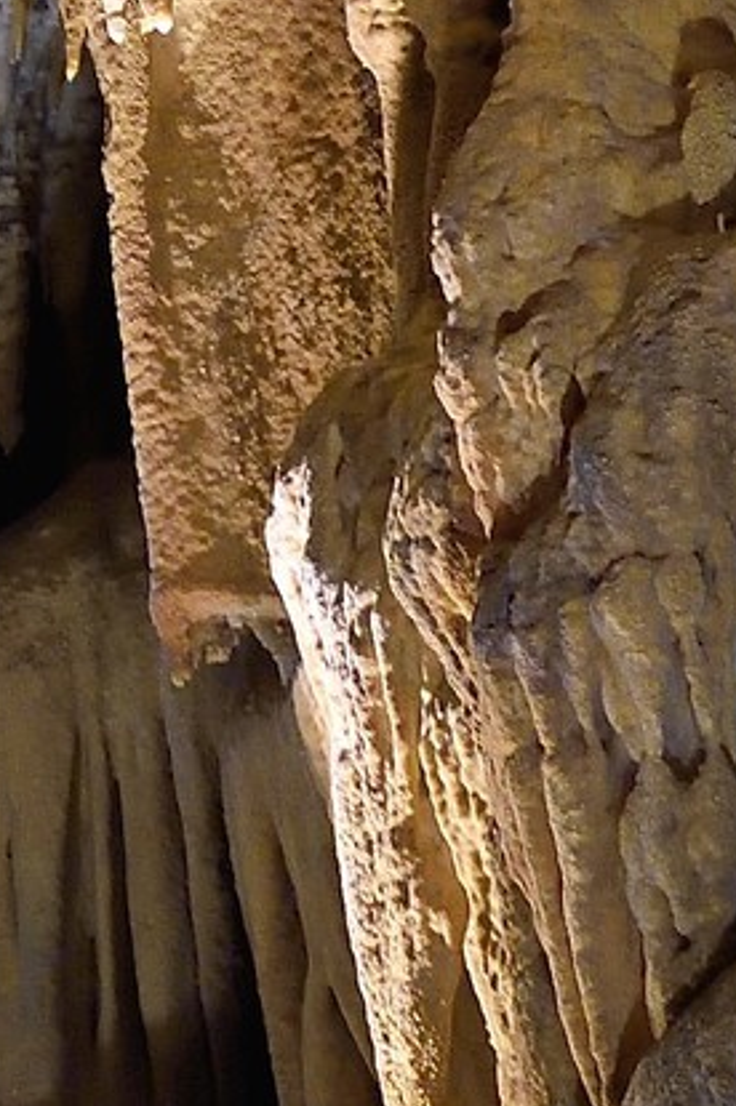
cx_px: 179
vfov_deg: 11.7
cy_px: -1652
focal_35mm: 139
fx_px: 4269
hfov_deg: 9.8
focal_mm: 24
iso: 1600
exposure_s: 1/40
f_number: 6.3
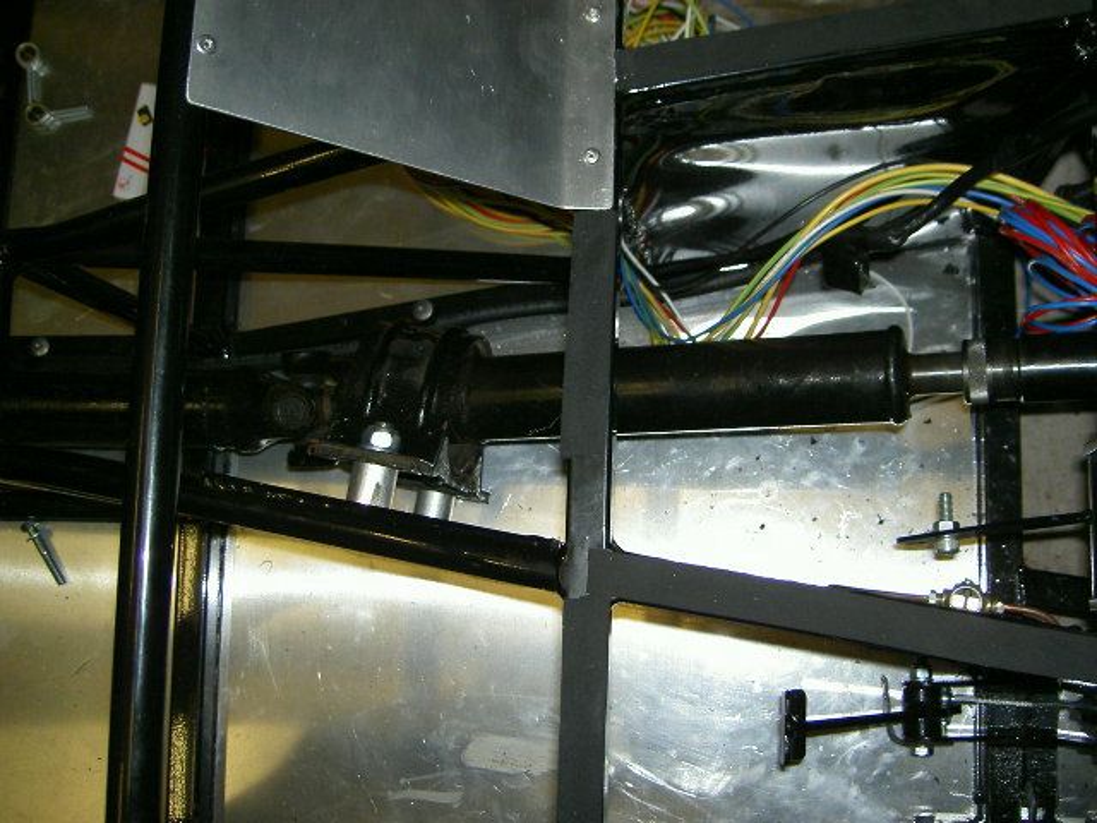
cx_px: 548
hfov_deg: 47.9
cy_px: 412
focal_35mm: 39
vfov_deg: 36.8
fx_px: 1236
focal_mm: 8
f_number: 2.8
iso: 100
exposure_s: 1/59.5
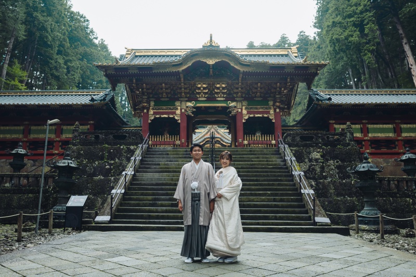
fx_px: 347
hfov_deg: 61.9
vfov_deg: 43.6
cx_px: 208
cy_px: 138
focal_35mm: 30
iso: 250
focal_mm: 20
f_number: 3.2
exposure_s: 1/250
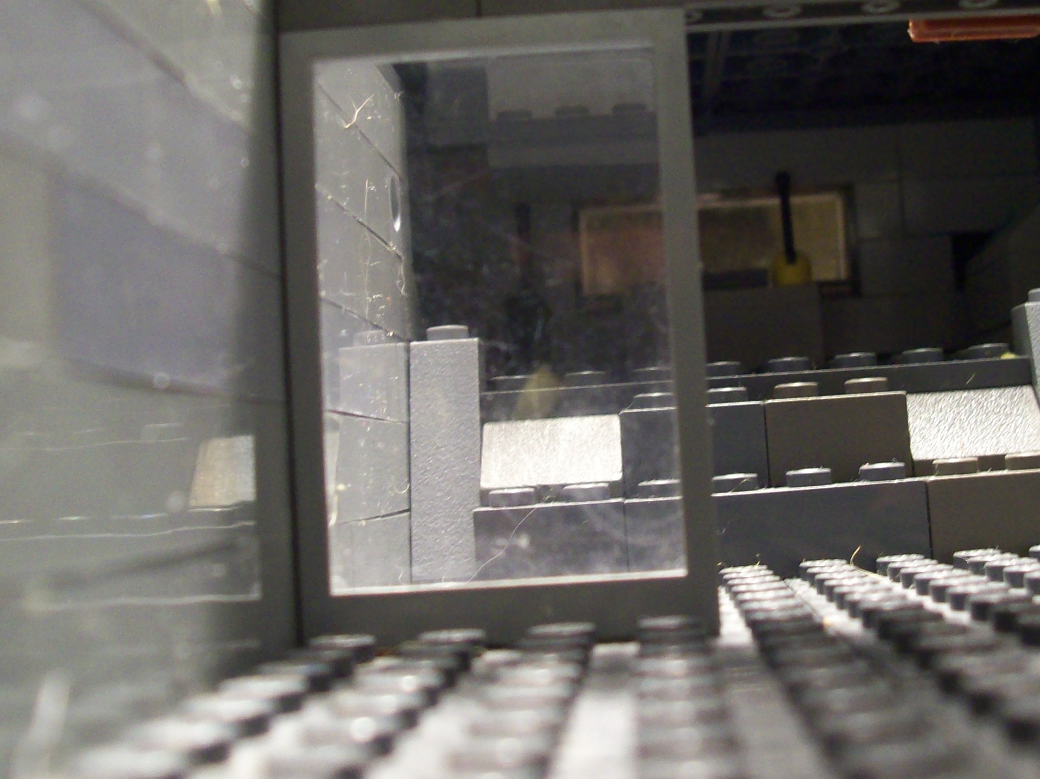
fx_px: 1592
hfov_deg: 36.1
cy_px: 289
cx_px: 621
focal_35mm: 53
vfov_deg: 27.4
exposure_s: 1/11.4
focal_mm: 6
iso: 160
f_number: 2.7
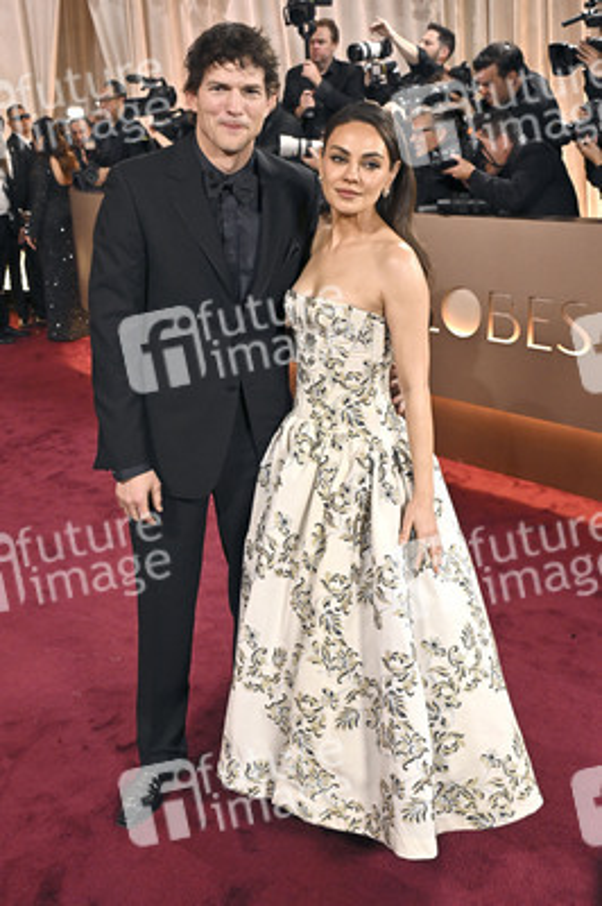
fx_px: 879
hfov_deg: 37.8
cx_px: 301
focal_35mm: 35
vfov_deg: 54.5
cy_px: 453
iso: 2500
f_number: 5.6
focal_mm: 35
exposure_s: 1/320
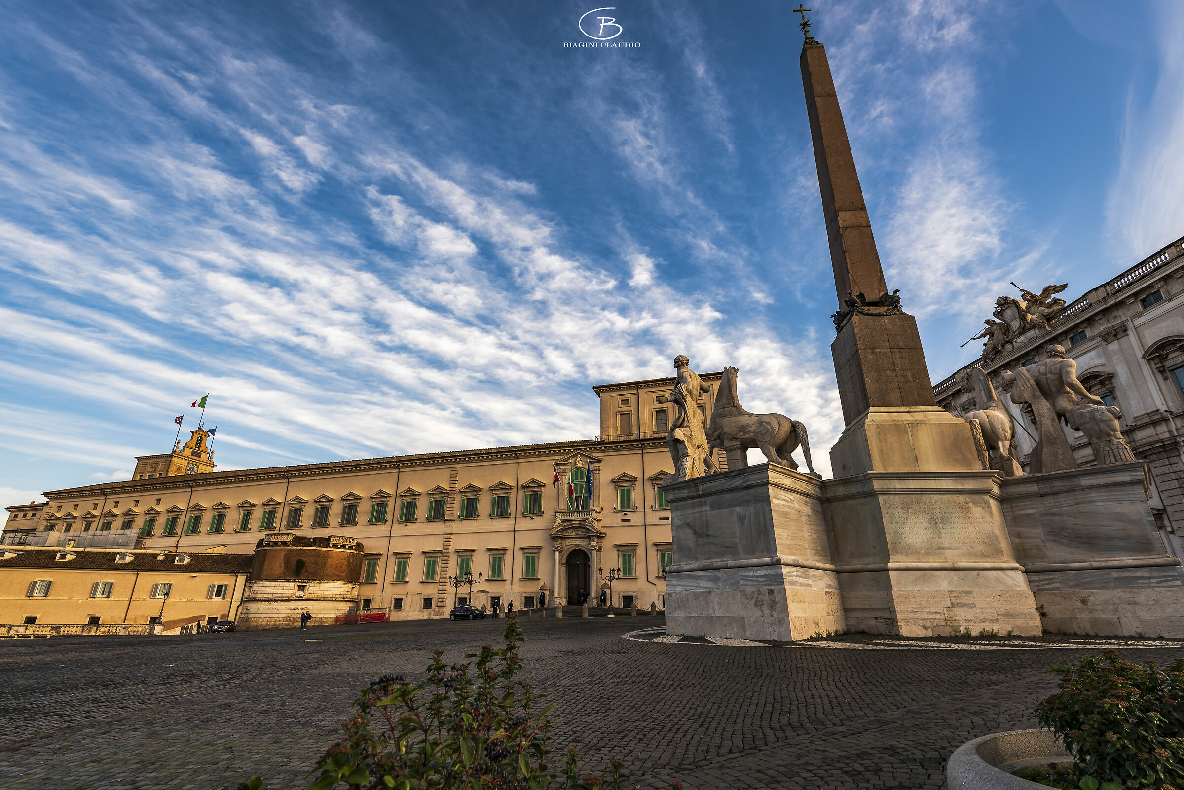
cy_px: 395
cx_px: 592
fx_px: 559
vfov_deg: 70.5
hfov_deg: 93.3
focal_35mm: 17
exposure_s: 1/160
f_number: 7.1
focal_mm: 17
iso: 100
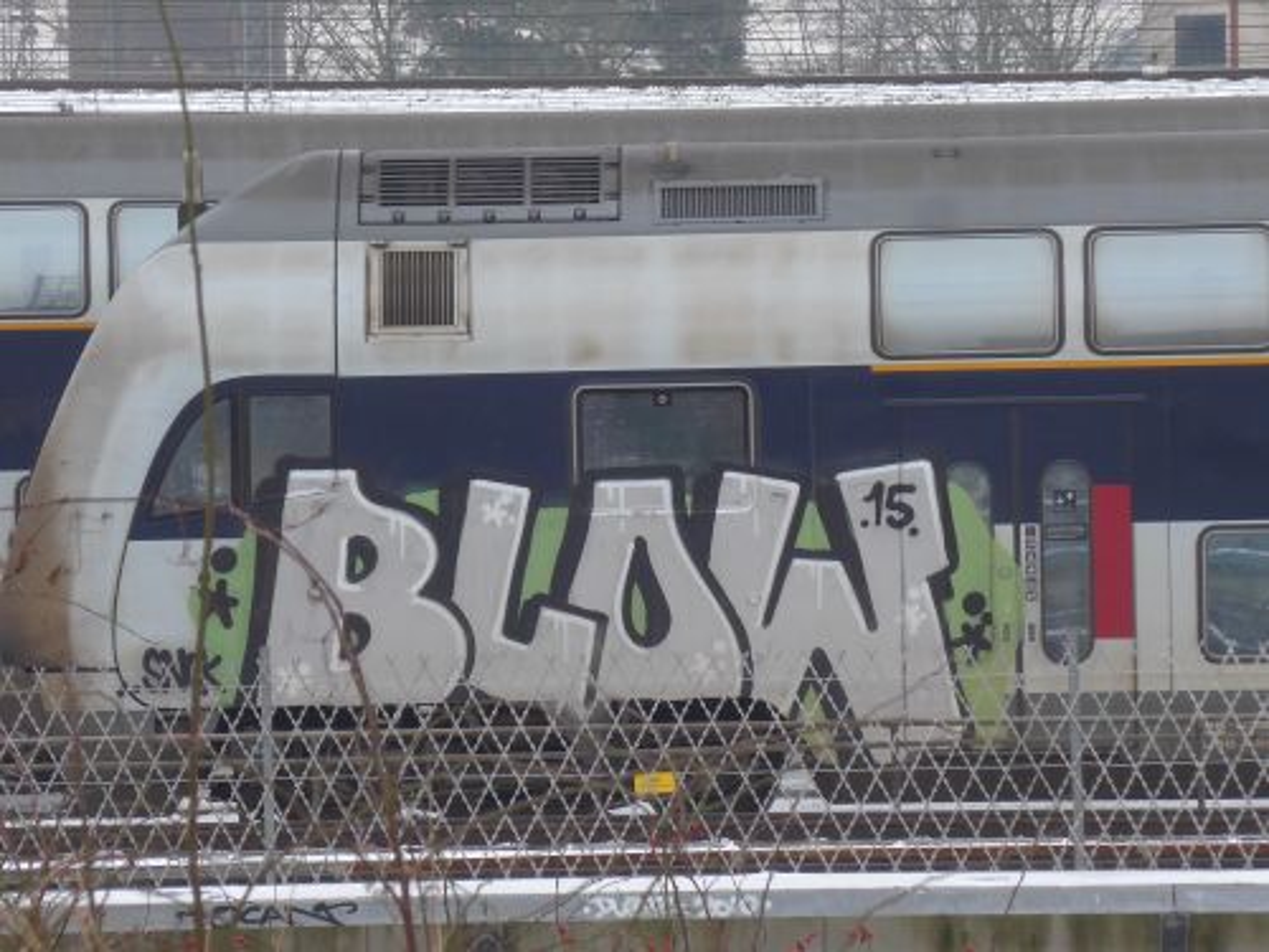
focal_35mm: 266
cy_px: 476
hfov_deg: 7.4
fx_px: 9751
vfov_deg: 5.6
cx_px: 634
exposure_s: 1/125
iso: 250
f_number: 5.9
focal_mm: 42.8
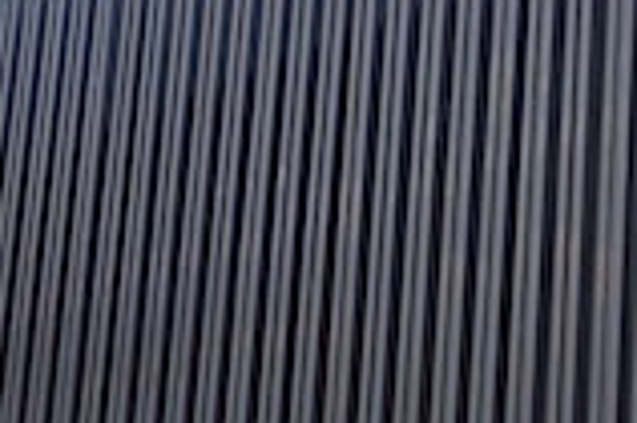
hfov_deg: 19.4
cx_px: 734
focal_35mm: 100
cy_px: 822
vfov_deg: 12.2
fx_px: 1768
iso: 200
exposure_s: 1/320
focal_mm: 21
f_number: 6.3
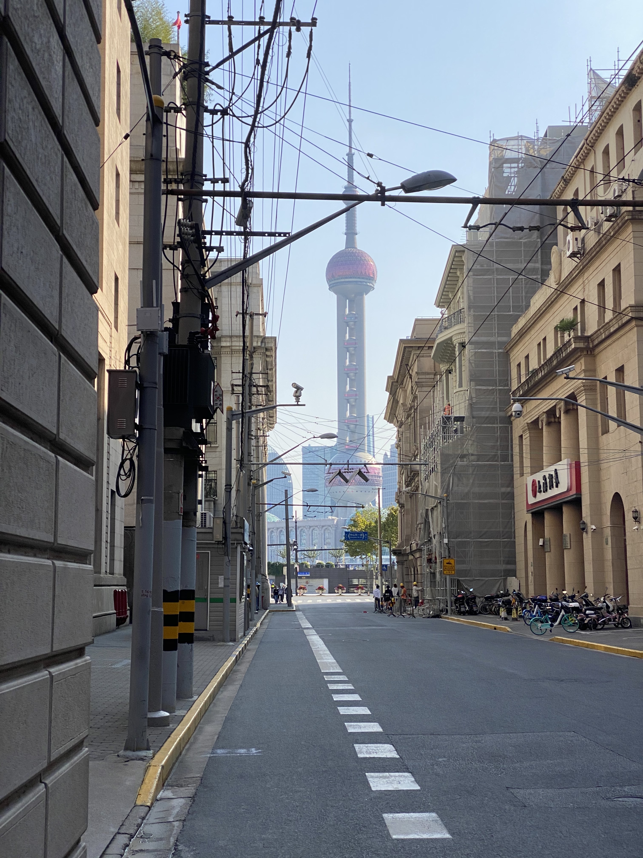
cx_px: 322
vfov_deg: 36.8
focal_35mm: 52
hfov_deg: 28.0
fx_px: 1288
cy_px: 429
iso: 20
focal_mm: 6
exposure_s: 1/1142
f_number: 2
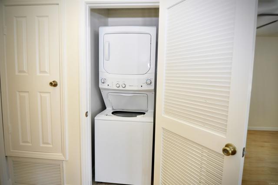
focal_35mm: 16
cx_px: 139
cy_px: 92
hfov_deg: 95.1
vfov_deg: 71.9
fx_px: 127
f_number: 3.5
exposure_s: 1/50
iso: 800
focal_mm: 11
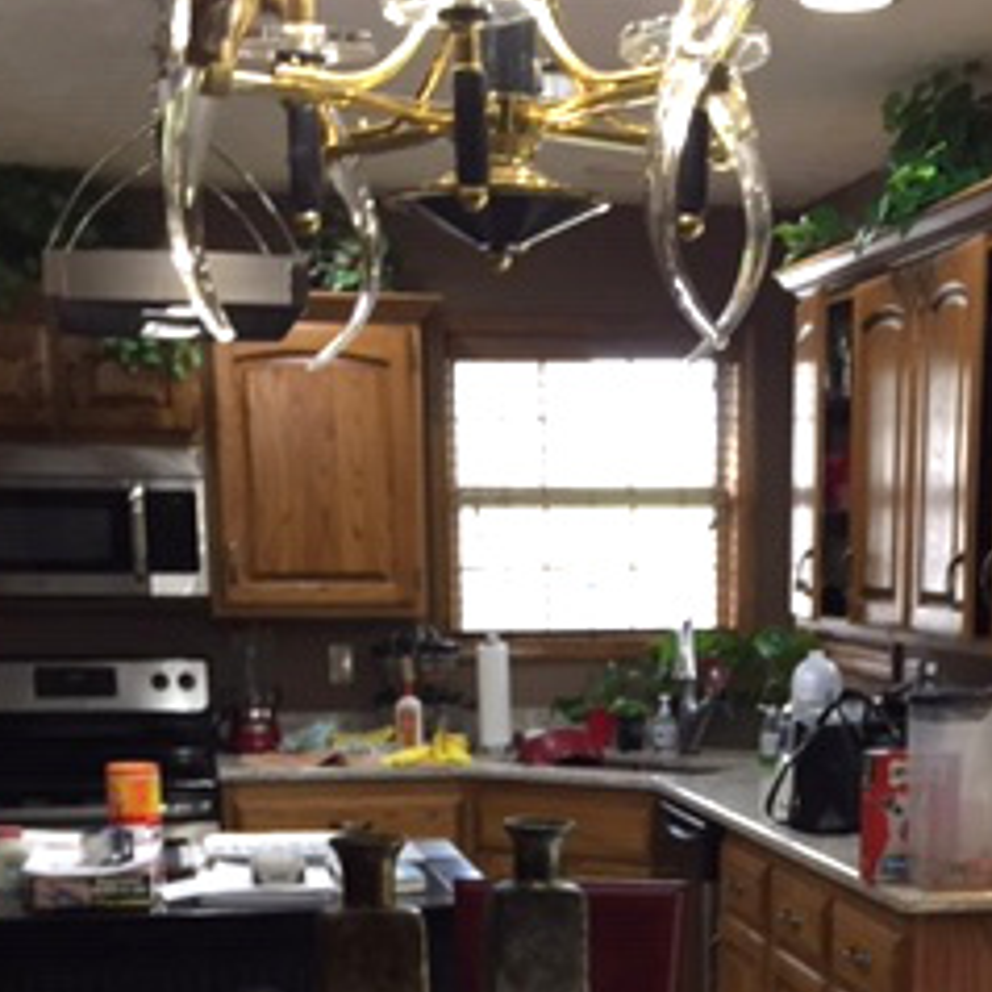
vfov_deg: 23.3
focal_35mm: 69
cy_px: 1125
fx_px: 2237
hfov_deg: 24.9
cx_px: 671
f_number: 2.2
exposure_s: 1/30
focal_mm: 4.15
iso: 80
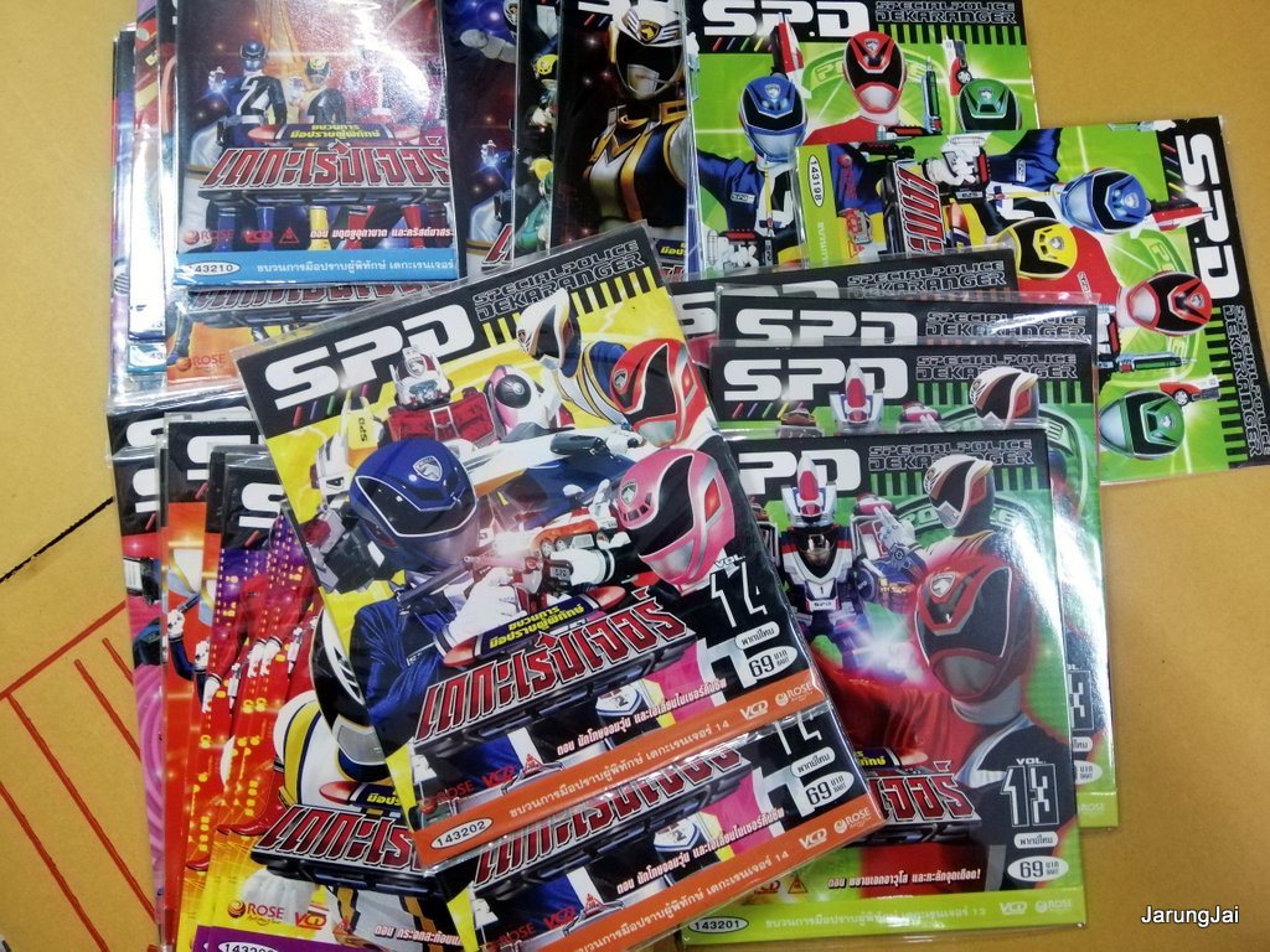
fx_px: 954
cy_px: 476
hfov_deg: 67.3
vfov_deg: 53.1
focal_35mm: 26
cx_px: 635
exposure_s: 1/20
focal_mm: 3.81
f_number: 2.2
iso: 640
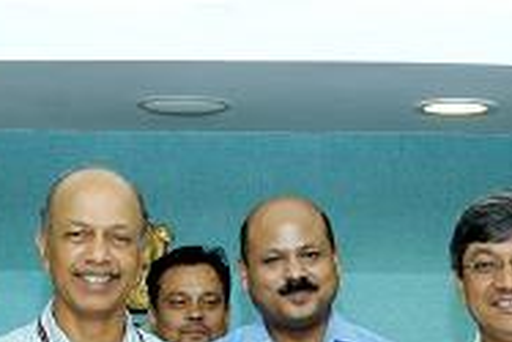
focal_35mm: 93
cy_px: 451
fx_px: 1324
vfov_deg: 14.1
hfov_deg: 21.9
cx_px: 274
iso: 800
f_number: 6.3
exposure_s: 1/125
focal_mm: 18
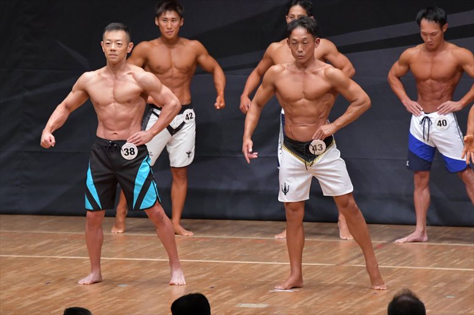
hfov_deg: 6.9
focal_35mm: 300
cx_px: 237
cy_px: 158
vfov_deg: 4.6
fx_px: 3948
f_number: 5.6
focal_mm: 200
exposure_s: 1/400
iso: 6400
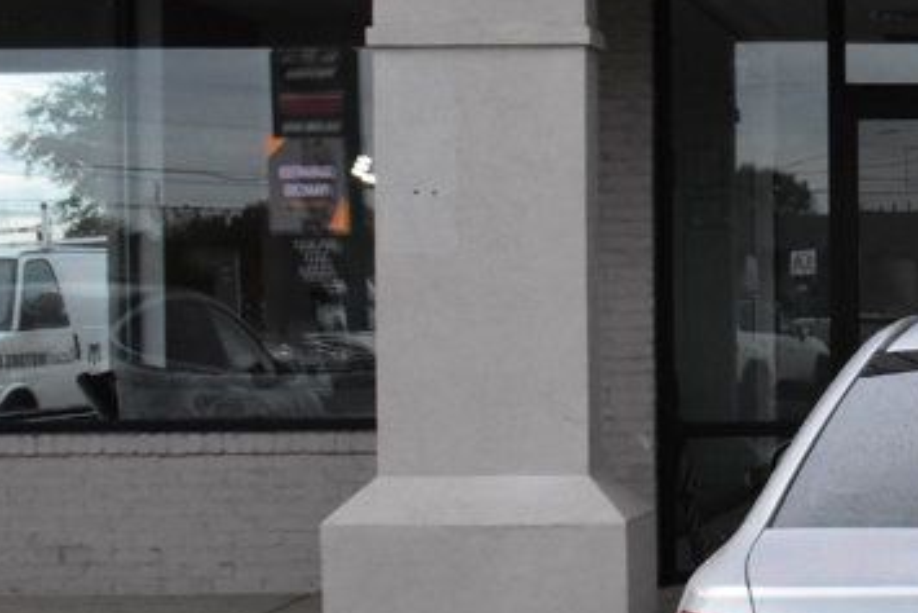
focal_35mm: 99
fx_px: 2537
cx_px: 1283
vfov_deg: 13.8
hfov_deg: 18.6
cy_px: 354
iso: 2500
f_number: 13
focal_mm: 23
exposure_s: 1/1000
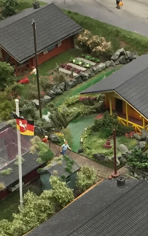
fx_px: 852
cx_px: 93
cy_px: 230
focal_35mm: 132
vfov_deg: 15.6
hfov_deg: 9.9
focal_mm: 4.15
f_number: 2.2
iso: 80
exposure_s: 1/33
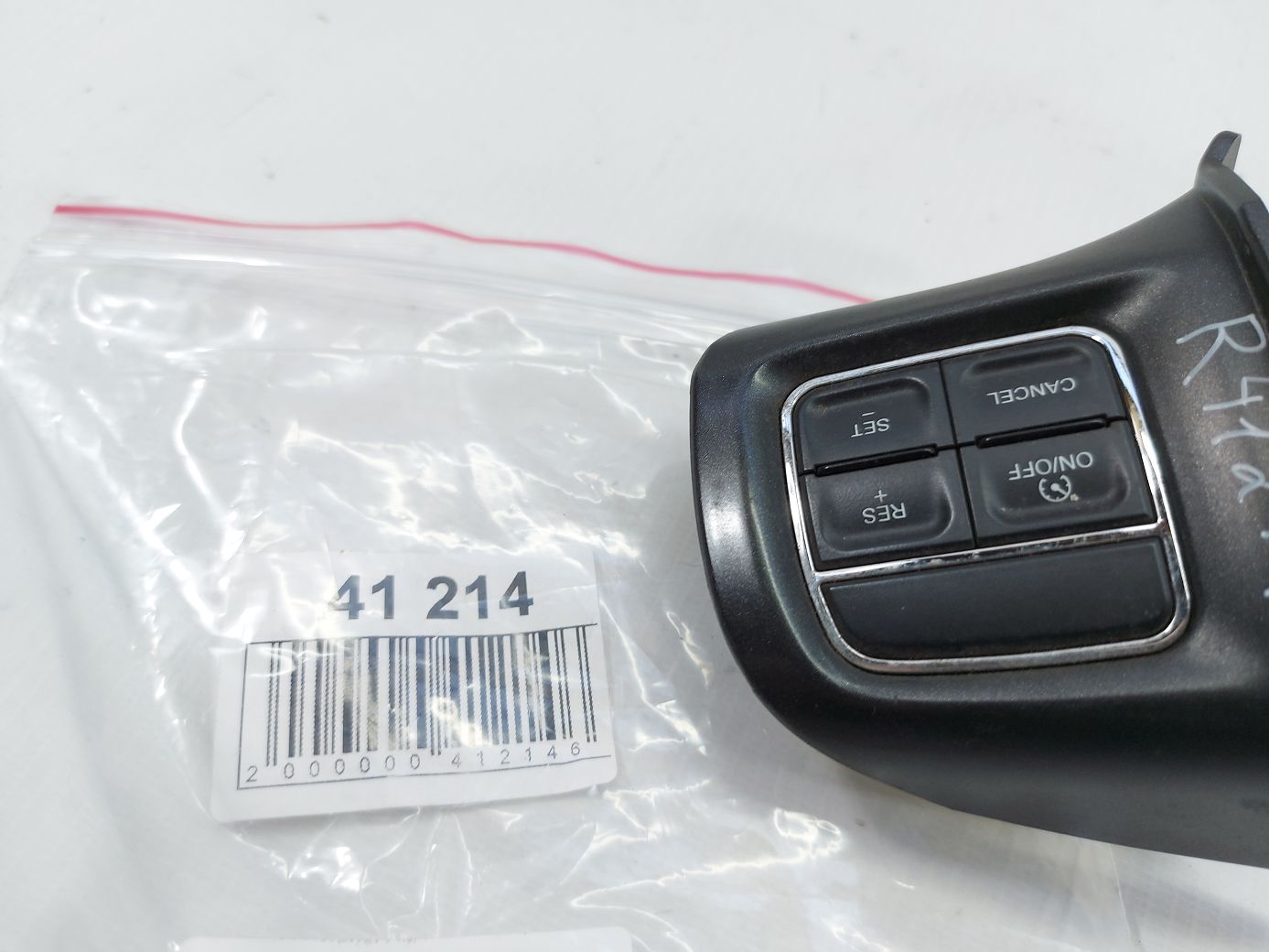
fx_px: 880
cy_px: 476
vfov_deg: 56.8
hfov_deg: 71.6
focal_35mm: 24
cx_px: 634
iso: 40
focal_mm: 5.23
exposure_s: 1/50
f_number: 1.8
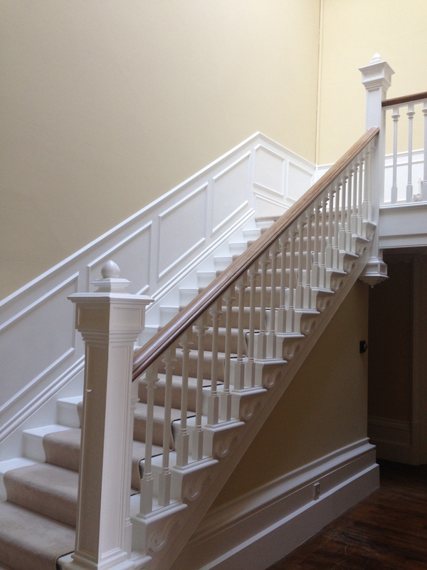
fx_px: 543
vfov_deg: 55.4
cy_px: 285
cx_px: 214
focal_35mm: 33
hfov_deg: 42.9
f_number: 2.4
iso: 80
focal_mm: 4.12
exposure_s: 1/20
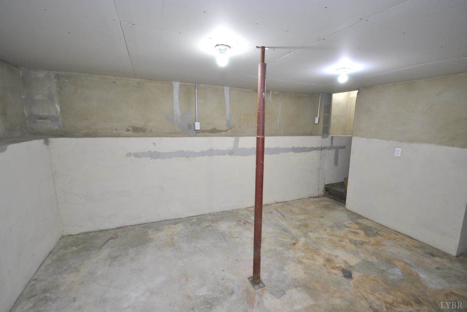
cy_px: 156
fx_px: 195
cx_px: 234
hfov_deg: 100.3
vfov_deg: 77.5
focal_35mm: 15
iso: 320
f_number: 4
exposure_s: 1/30
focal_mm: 10
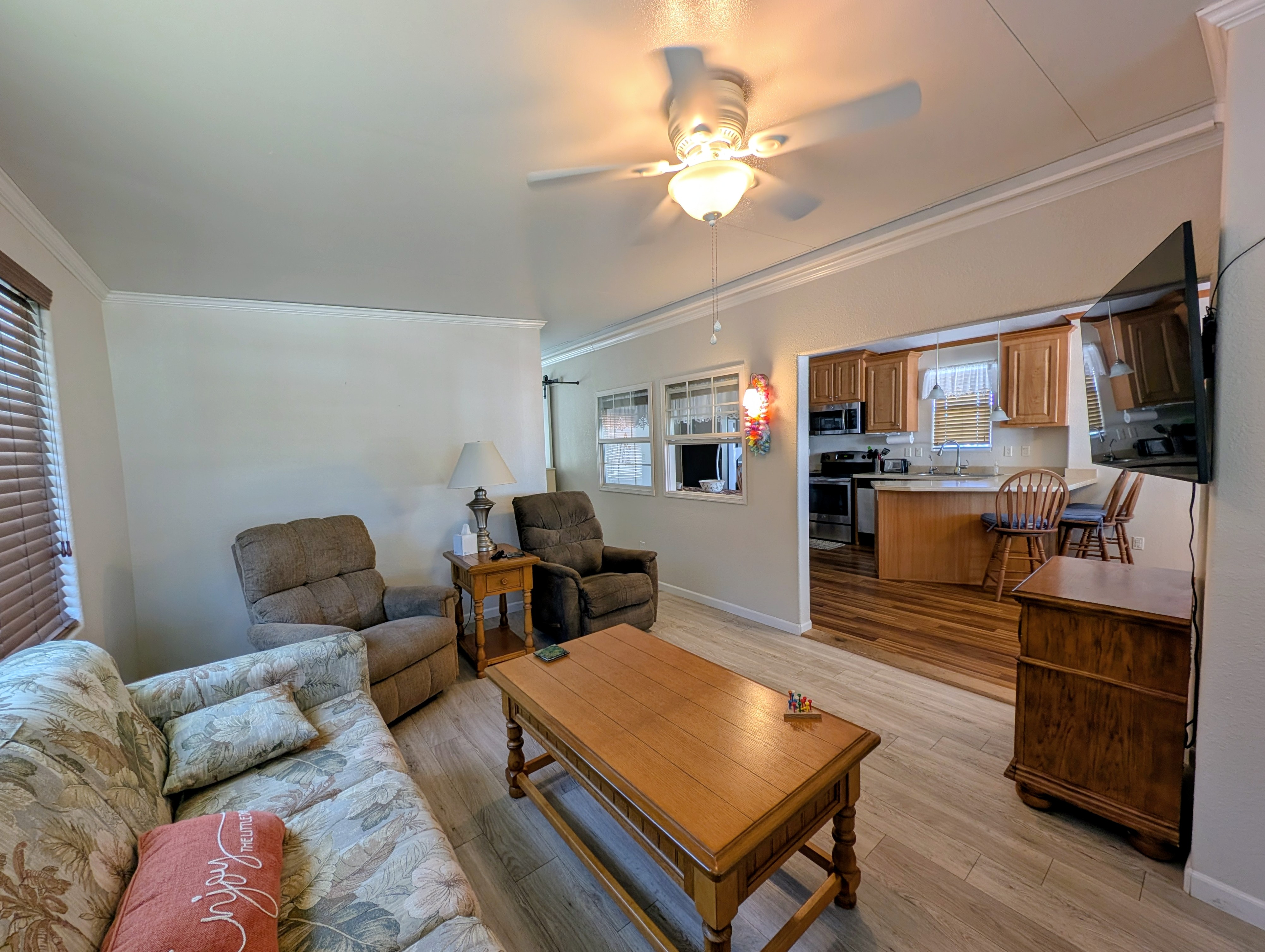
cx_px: 632
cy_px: 476
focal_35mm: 12
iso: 70
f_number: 1.95
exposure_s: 1/40
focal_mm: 2.23
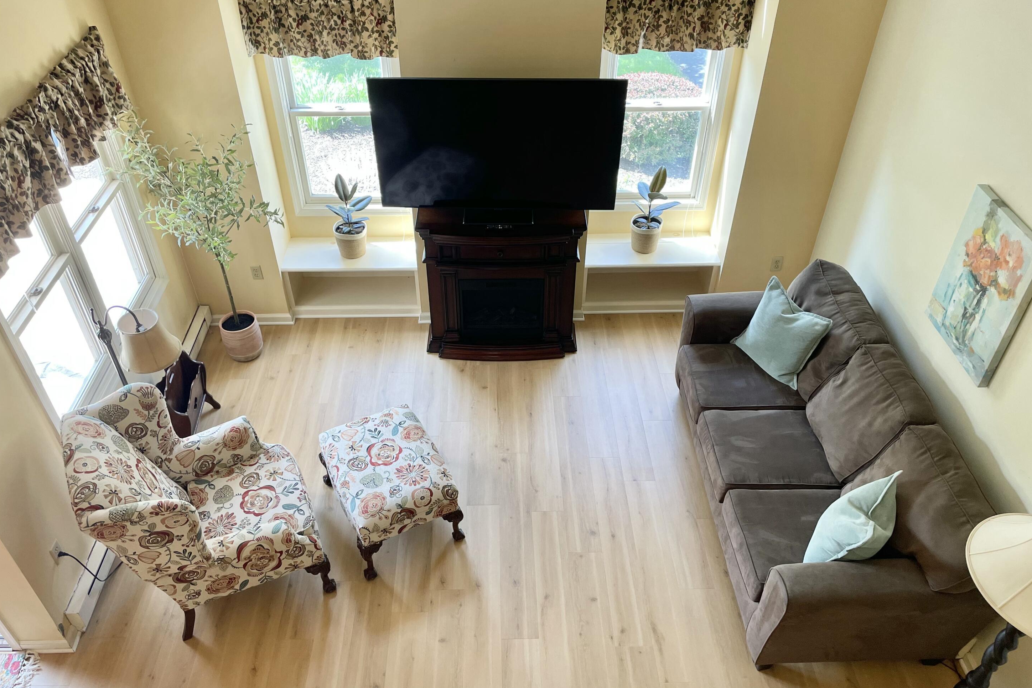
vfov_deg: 46.4
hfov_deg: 65.5
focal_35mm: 28
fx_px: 803
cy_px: 358
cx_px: 502
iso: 80
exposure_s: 1/120
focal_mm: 4.2
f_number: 1.6
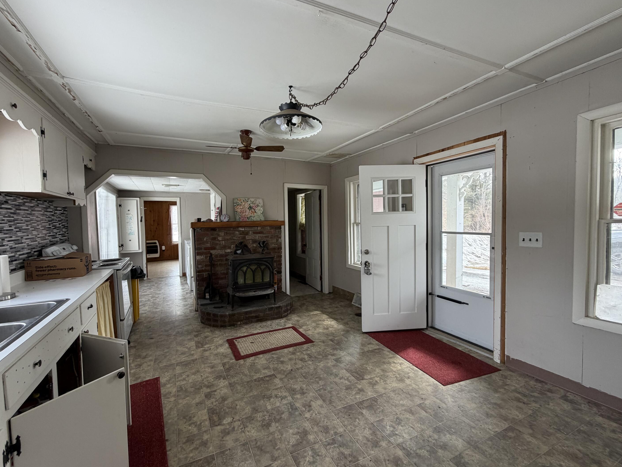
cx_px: 290
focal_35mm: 15
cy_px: 233
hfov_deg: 98.0
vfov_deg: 81.7
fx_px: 270
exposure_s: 1/120
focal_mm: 2.22
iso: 125
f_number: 2.2
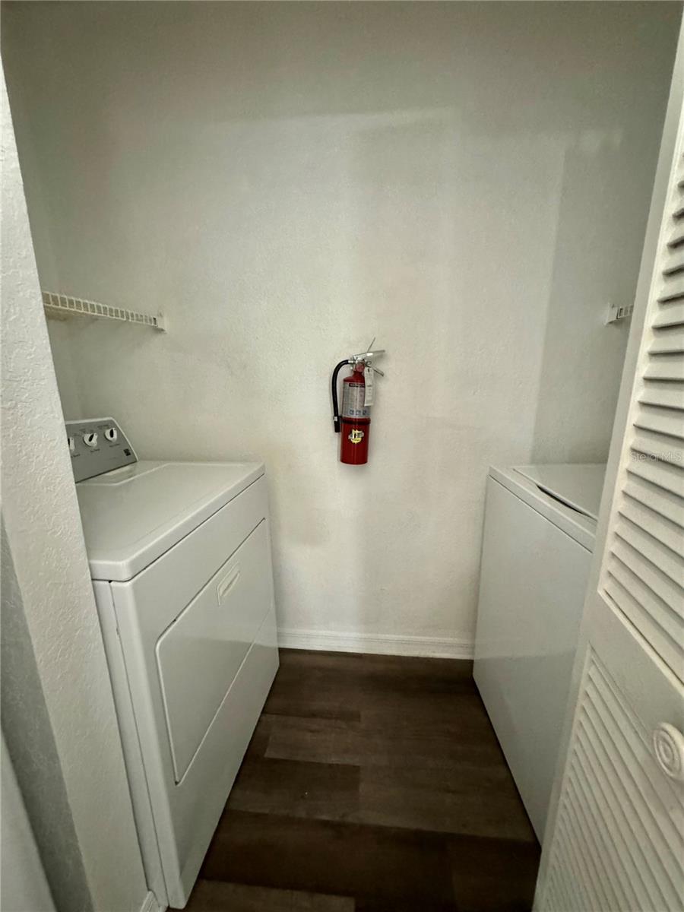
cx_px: 342
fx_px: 369
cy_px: 456
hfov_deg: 85.7
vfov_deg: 102.1
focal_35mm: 14
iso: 1000
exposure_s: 1/60
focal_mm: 2.22
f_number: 2.2
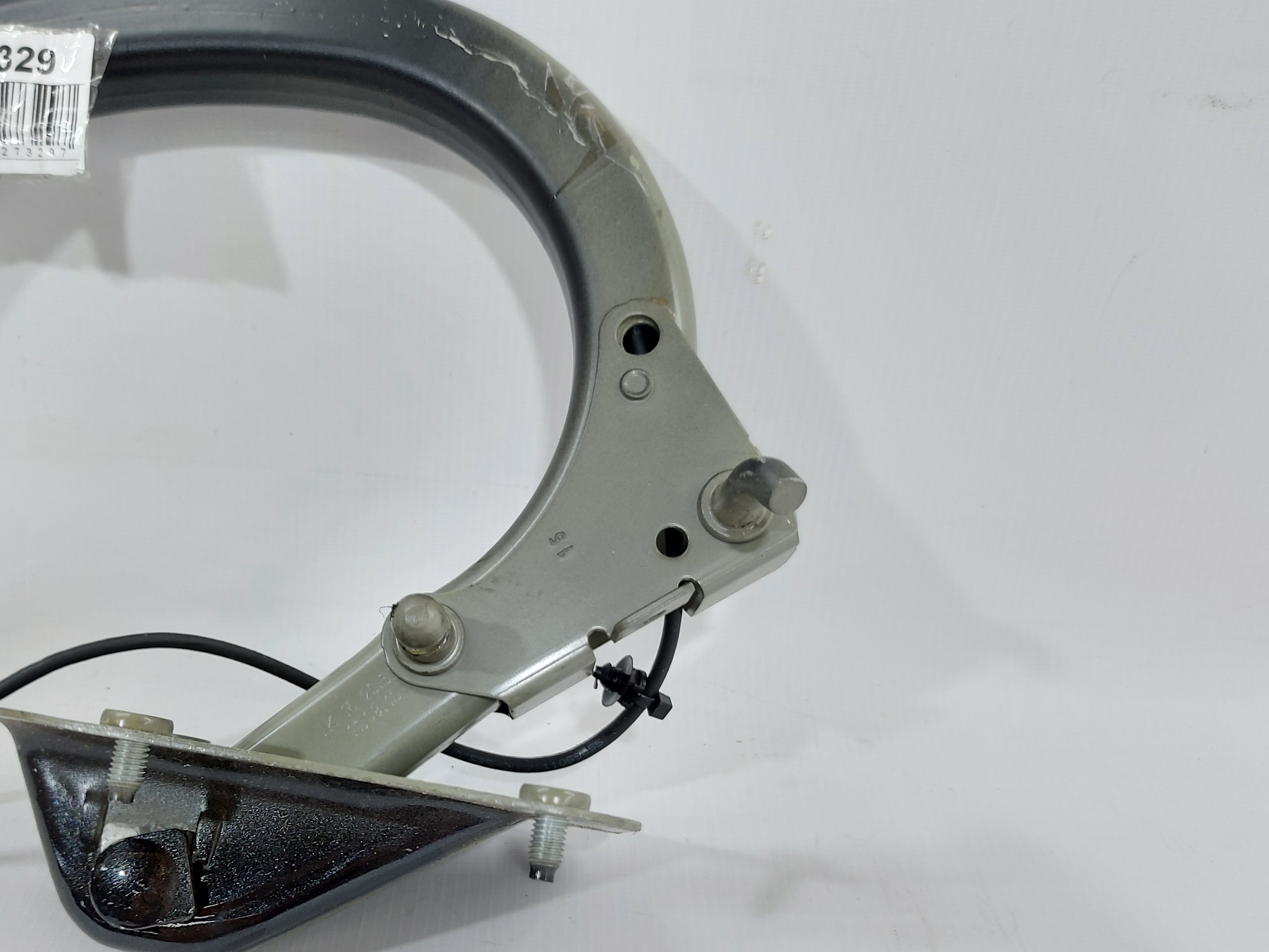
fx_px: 1210
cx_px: 460
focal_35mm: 33
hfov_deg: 54.6
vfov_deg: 42.3
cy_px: 639
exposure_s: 1/50
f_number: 1.8
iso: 100
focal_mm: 5.23
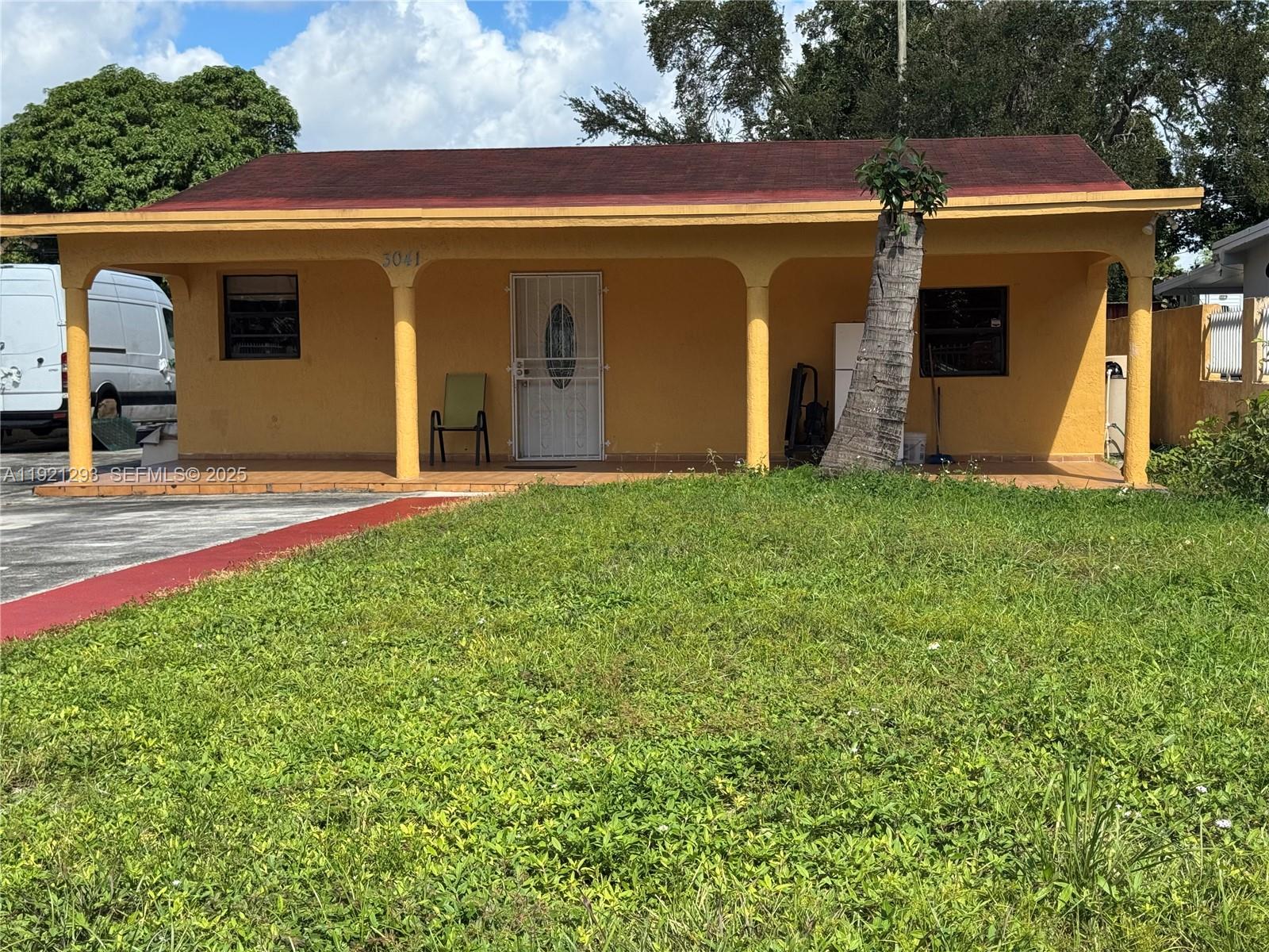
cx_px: 634
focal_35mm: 48
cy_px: 476
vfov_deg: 30.3
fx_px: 1760
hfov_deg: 39.7
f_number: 1.78
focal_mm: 6.76
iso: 64
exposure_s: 1/3610
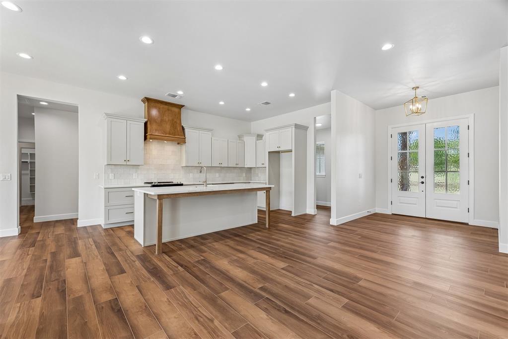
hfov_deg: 100.4
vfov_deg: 77.3
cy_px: 170
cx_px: 254
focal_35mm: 15
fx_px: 212
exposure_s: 1/50
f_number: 6.3
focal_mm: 10
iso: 125
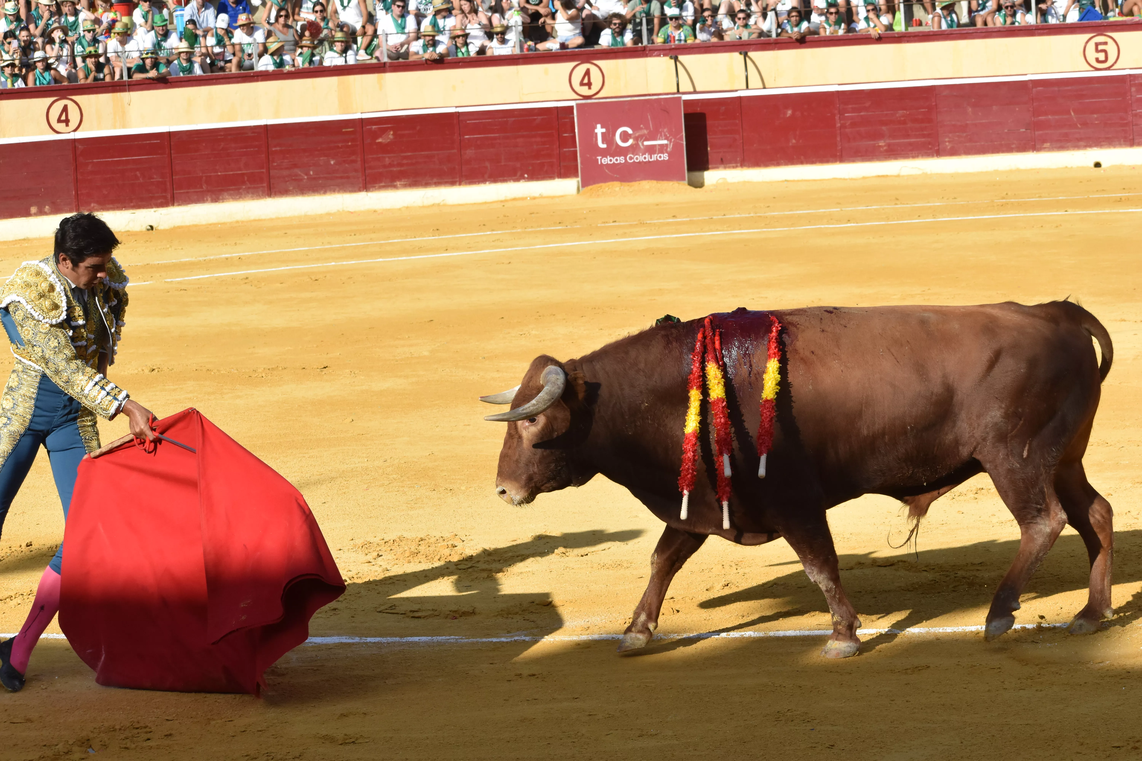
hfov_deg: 19.5
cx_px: 571
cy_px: 380
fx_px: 3331
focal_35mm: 105
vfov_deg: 13.0
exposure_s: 1/1600
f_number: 10
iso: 800
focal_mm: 70
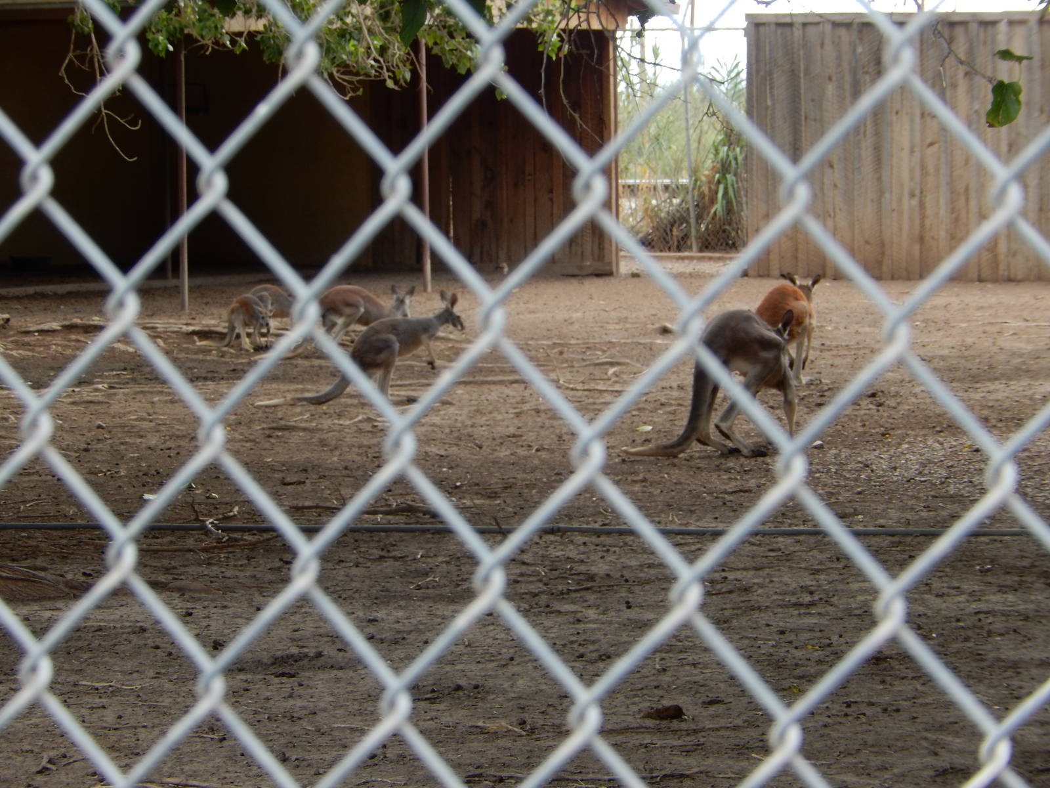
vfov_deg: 8.8
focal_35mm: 169
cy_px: 394
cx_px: 525
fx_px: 5126
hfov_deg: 11.7
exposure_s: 1/80
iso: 125
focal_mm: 30.3
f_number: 5.7
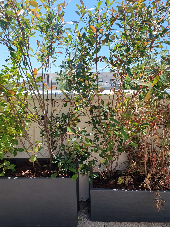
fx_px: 170
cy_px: 114
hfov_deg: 53.1
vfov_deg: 67.3
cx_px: 85
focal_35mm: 26
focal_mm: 4.32
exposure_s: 1/884
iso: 50
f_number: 2.4
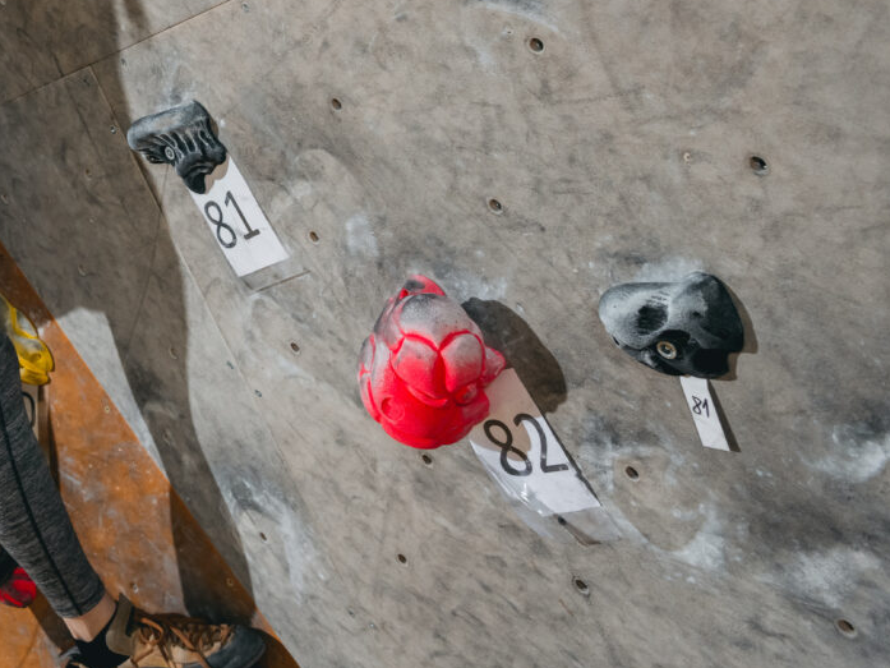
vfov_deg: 26.2
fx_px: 1363
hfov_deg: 31.9
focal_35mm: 53
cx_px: -96
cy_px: 9
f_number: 5
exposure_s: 1/125
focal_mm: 24
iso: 500
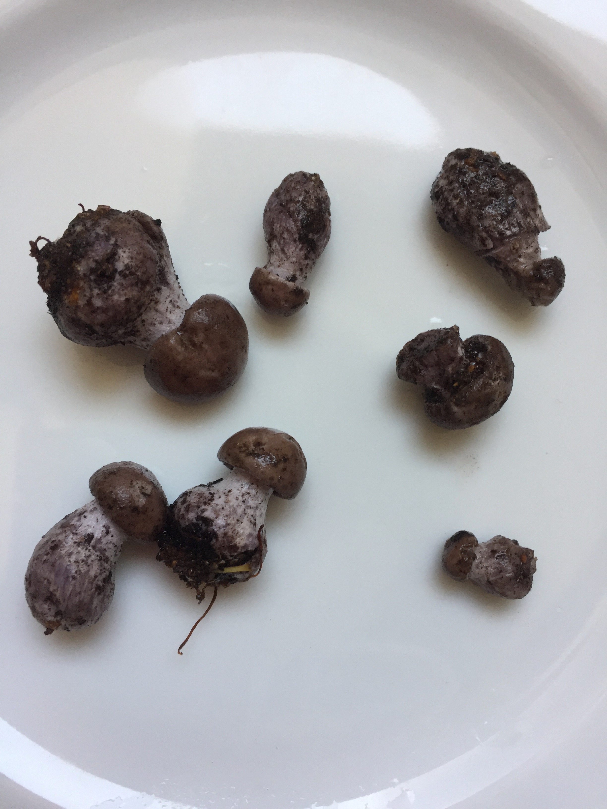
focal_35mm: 29
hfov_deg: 48.2
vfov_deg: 61.7
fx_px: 678
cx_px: 304
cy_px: 404
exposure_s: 1/33
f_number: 2.2
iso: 80
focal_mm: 4.15
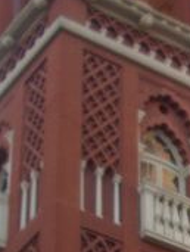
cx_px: 374
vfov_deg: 9.0
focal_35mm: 209
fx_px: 1524
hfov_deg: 6.9
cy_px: 479
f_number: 2.6
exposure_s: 1/100
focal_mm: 5.8
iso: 50
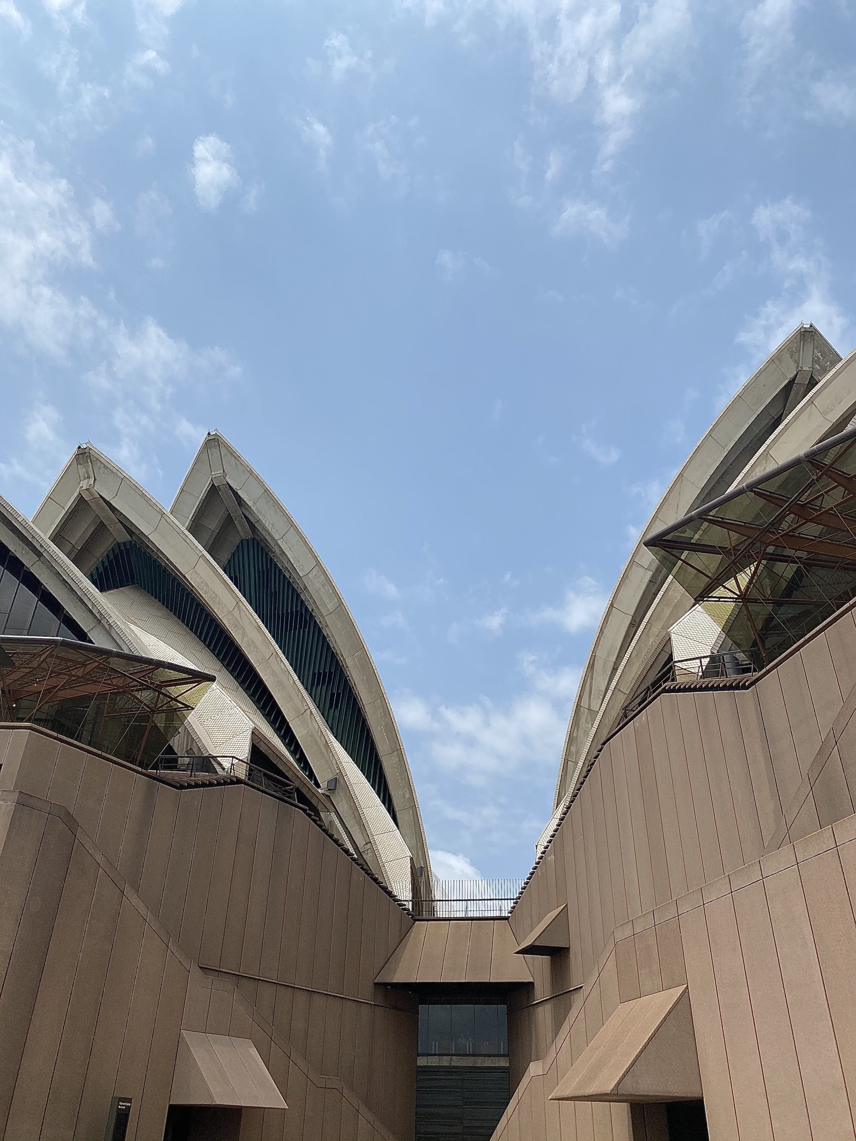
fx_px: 857
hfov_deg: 53.1
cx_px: 428
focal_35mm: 26
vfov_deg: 67.3
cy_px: 570
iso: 32
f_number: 1.8
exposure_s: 1/6452
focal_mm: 4.25
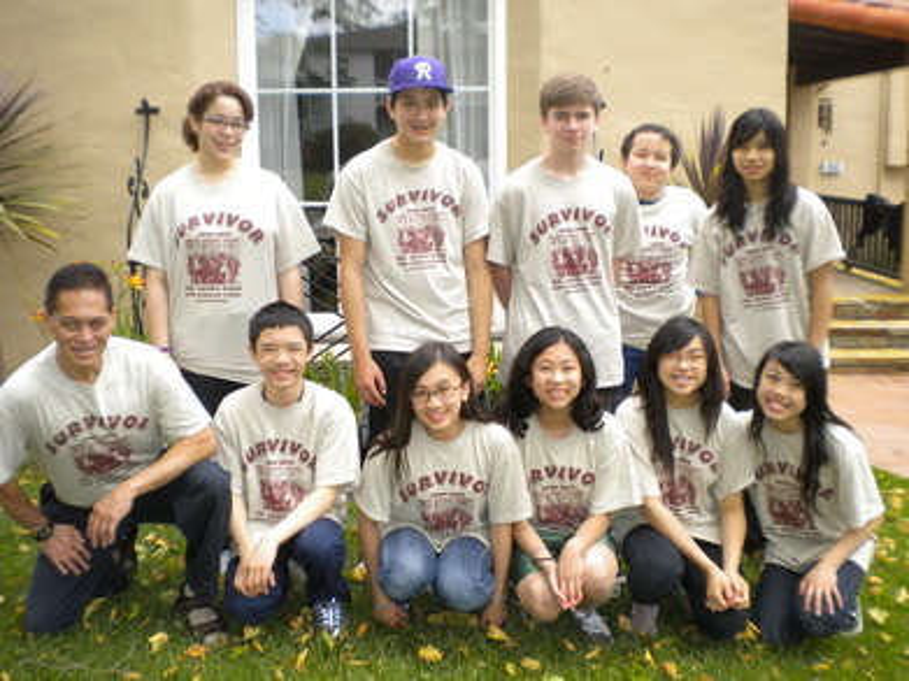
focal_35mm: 35
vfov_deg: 40.7
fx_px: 919
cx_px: 454
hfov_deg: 52.6
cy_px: 340
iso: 113
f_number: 4.6
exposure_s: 1/258
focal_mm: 6.3
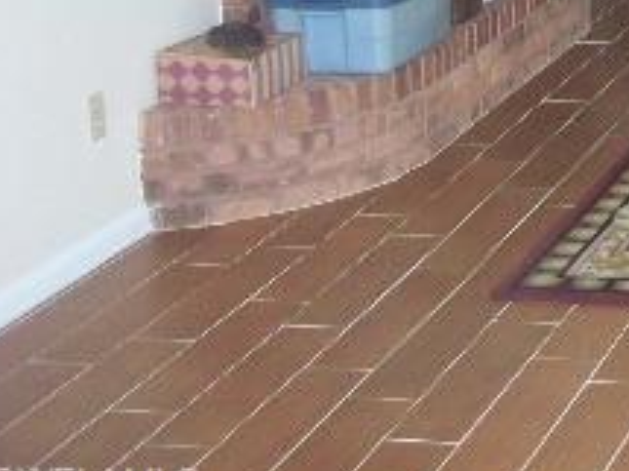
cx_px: 922
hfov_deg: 16.8
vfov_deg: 13.2
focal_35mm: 107
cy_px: -190
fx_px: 1943
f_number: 2.8
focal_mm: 7.54
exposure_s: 1/30
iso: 400
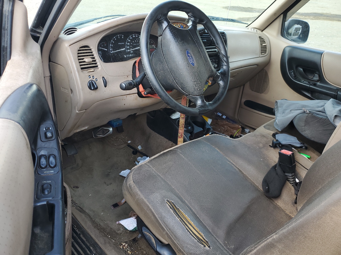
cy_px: 128
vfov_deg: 53.1
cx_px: 170
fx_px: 256
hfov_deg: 67.3
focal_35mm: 26
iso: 50
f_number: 1.5
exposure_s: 1/175
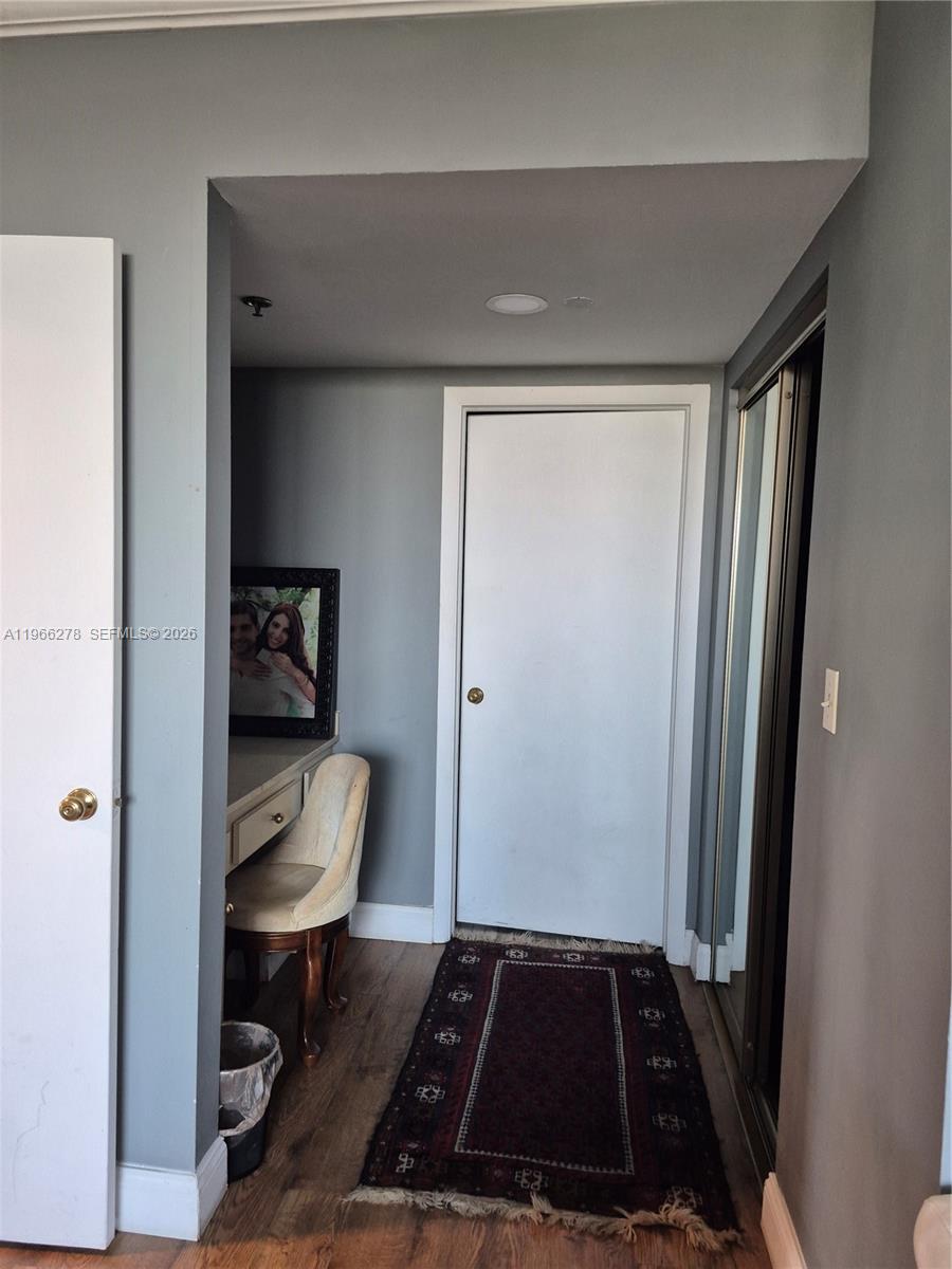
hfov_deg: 58.9
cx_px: 476
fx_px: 843
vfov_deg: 73.9
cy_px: 634
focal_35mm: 23
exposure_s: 1/120
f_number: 1.8
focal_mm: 5.4
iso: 400
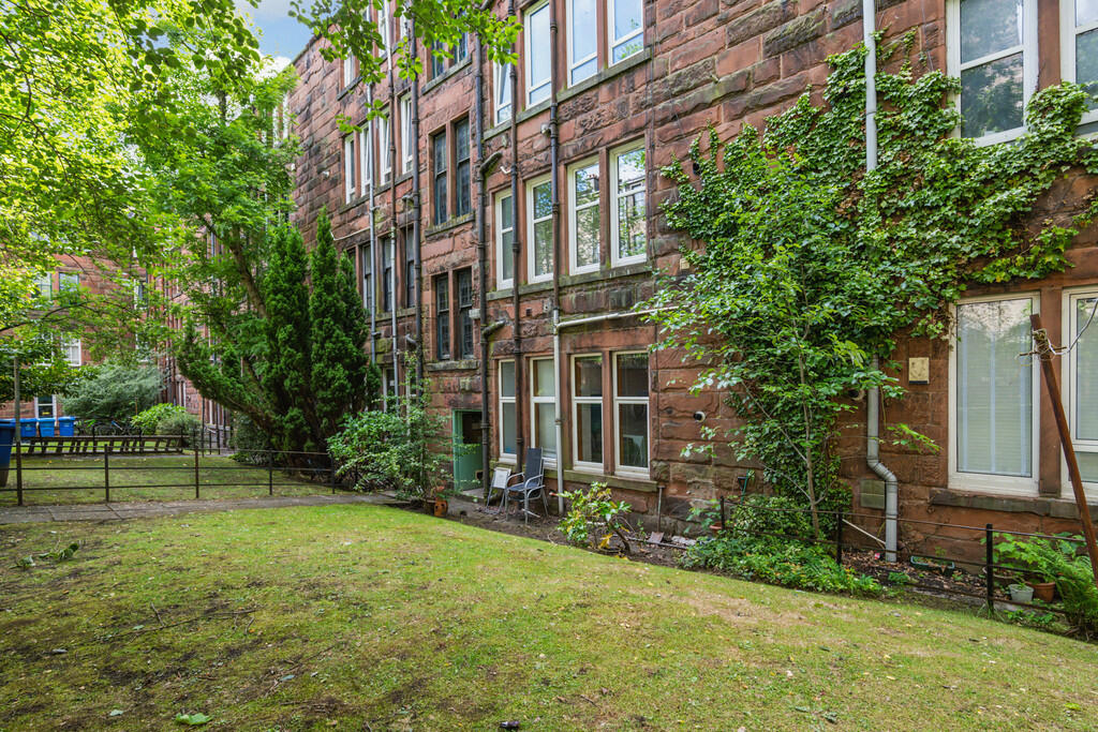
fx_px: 488
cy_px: 366
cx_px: 549
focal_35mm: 16
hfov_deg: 96.7
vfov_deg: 73.8
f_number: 8
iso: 1000
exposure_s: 1/100
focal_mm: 16
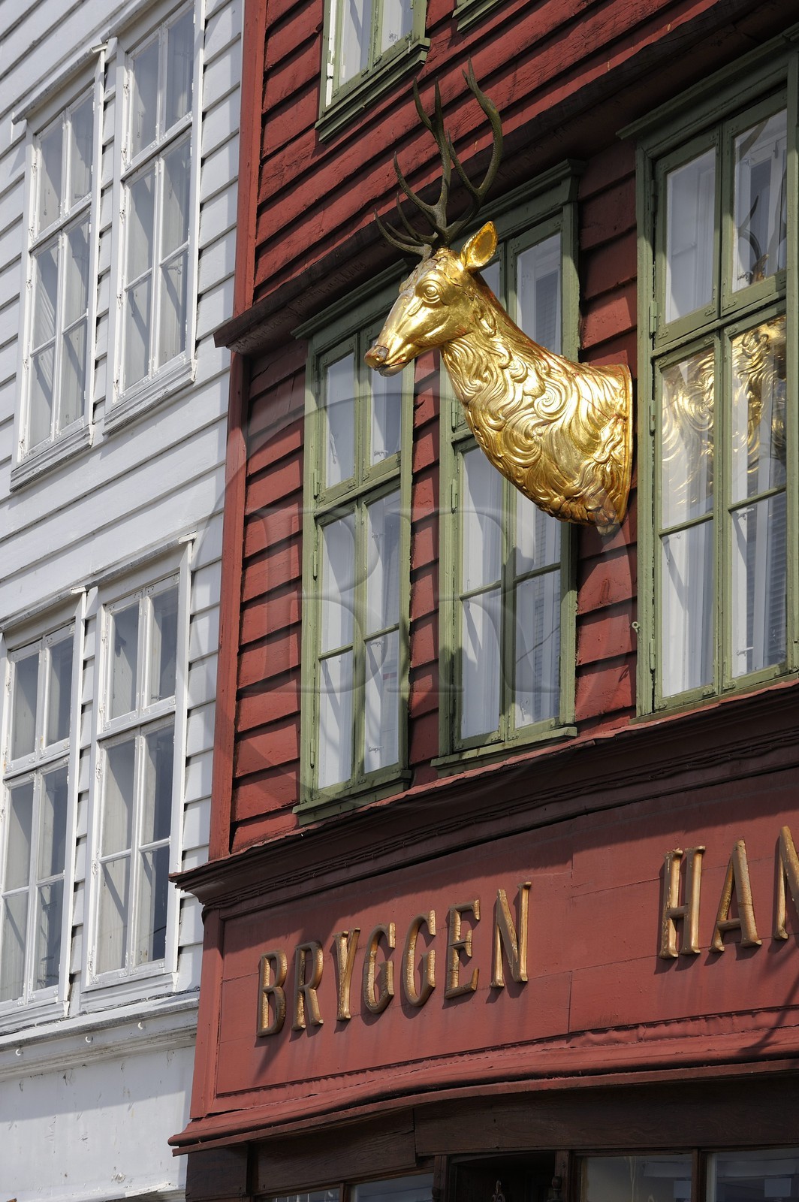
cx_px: 400
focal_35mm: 135
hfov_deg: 10.1
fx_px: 4502
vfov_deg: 15.2
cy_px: 601
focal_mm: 135
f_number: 11
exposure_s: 1/320
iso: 200
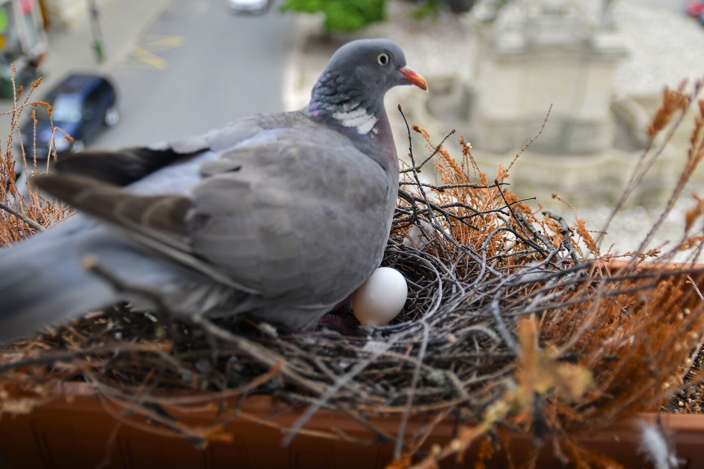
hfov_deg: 53.1
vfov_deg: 36.9
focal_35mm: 36
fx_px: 704
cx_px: 352
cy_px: 234
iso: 50
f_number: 2.8
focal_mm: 24
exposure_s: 1/125
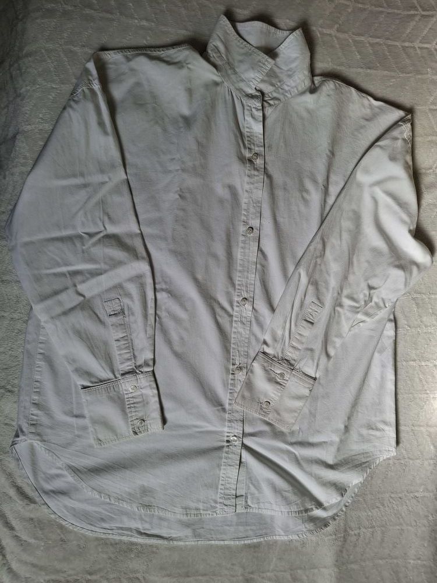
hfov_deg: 54.9
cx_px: 218
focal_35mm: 25
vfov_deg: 69.4
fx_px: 421
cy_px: 292
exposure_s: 1/254
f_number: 1.8
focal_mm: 4.69
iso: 32
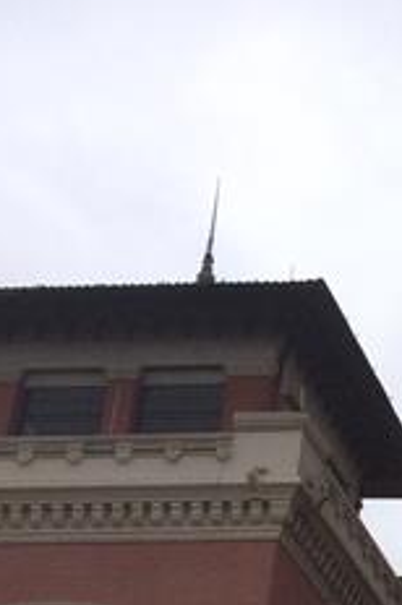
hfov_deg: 11.0
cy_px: 632
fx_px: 1881
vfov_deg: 17.8
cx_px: 817
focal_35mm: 112
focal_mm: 4.15
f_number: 2.2
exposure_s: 1/2933
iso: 32
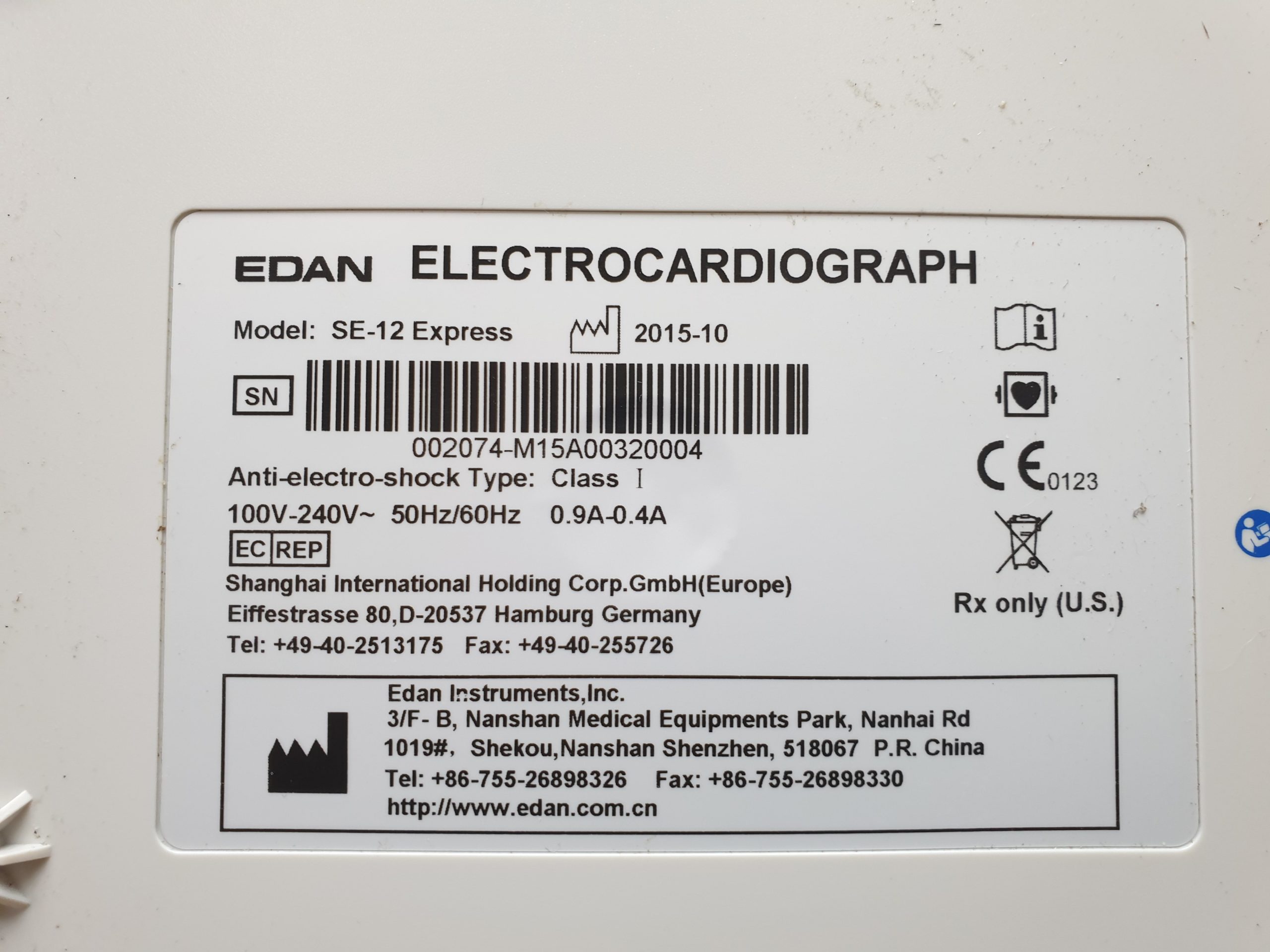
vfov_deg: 53.1
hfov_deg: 67.3
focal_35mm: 26
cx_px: 635
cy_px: 476
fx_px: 954
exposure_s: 1/50
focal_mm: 4.3
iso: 80
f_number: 2.4
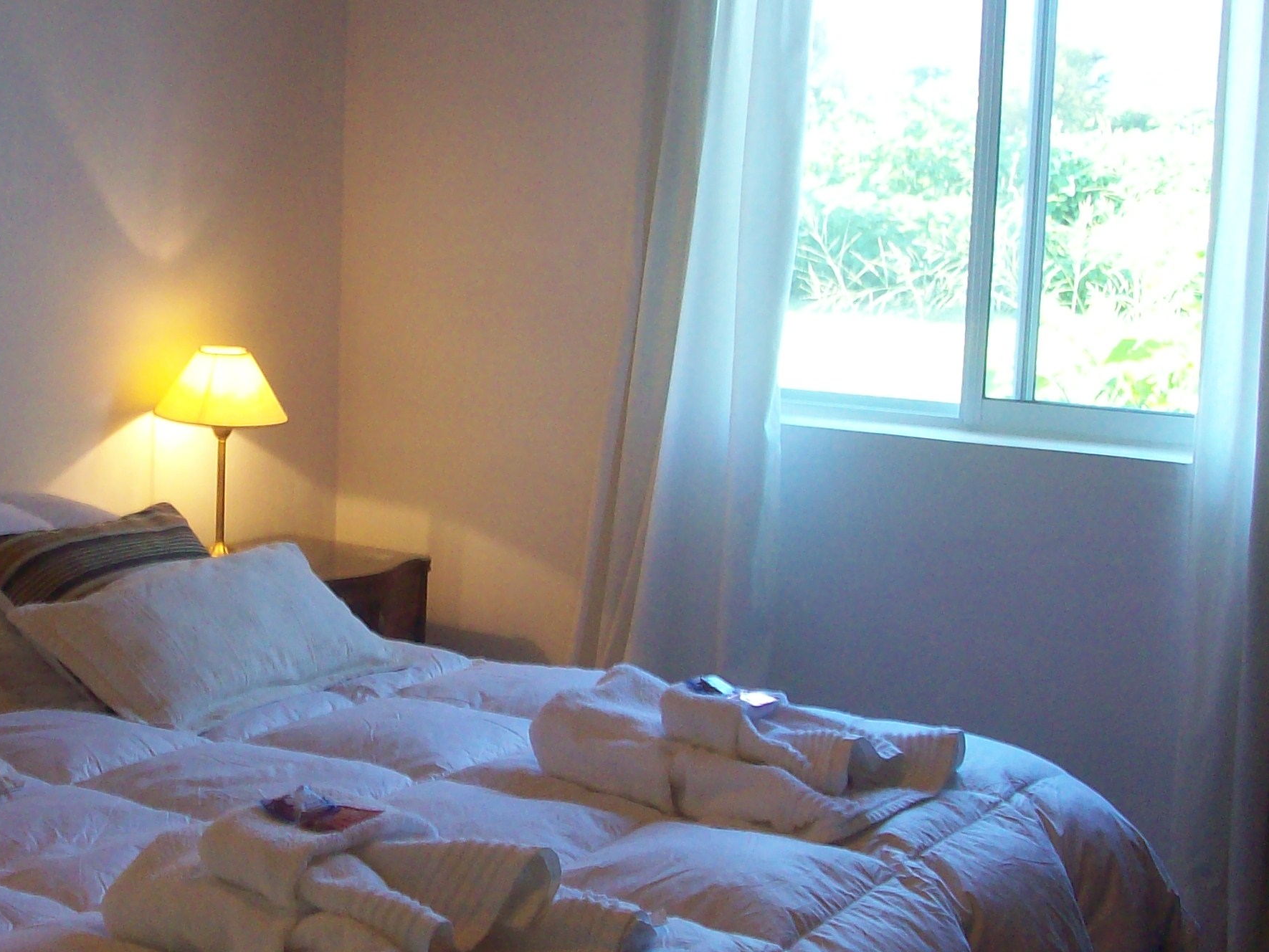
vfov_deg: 24.7
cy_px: 310
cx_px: 394
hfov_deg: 32.3
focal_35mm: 59
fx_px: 2163
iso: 160
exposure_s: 1/60.1
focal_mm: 5.7
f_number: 2.8
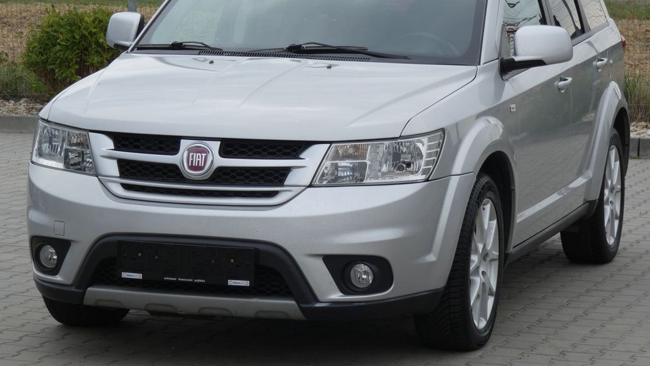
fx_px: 2206
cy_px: 151
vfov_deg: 9.5
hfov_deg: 16.8
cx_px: 324
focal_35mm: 128
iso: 80
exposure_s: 1/250
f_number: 5.6
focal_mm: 21
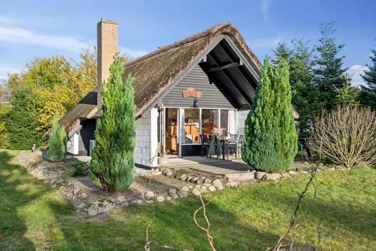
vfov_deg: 39.4
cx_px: 188
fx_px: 350
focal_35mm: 34
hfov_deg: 56.5
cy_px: 126
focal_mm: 33.5
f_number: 8
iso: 200
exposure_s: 1/250
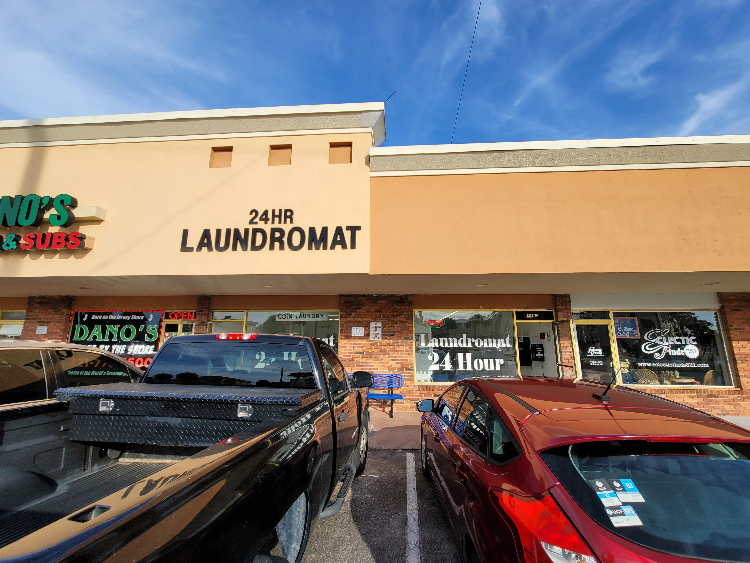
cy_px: 282
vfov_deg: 89.9
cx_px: 375
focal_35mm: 13
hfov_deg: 106.2
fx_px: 282
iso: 64
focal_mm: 2.2
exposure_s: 1/1440
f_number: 2.2
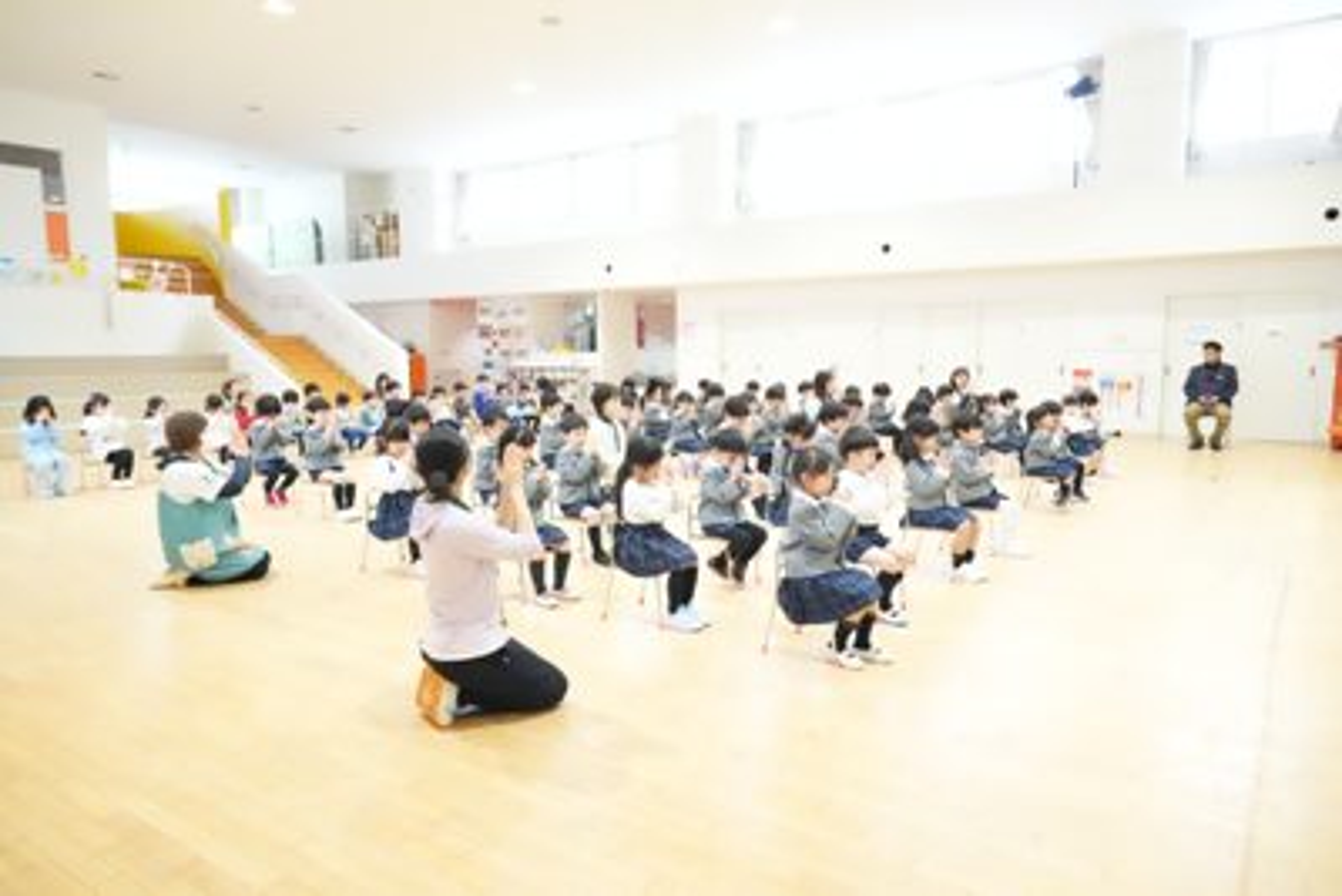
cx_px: 671
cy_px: 448
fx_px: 895
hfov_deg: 73.7
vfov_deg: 53.2
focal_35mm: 24
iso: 25600
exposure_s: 1/679
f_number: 5.6
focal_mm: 16
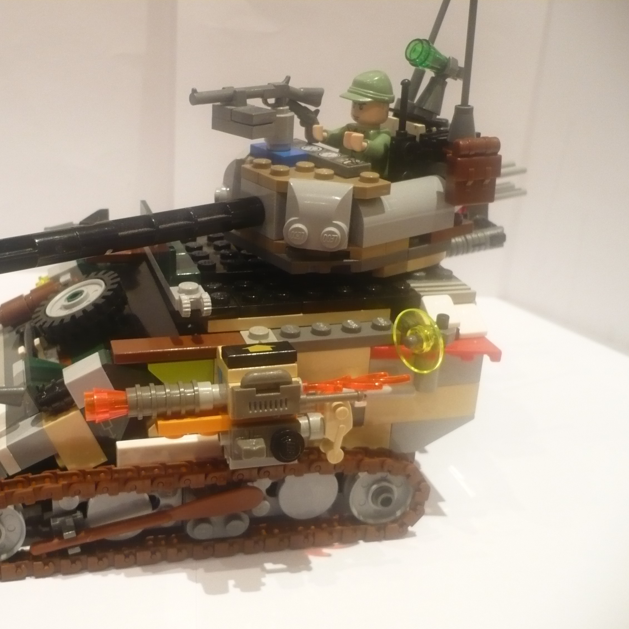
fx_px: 863
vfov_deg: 40.0
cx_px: 209
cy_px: 319
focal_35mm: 42
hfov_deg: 39.5
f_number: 2.8
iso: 250
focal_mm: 5.8
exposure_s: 1/8
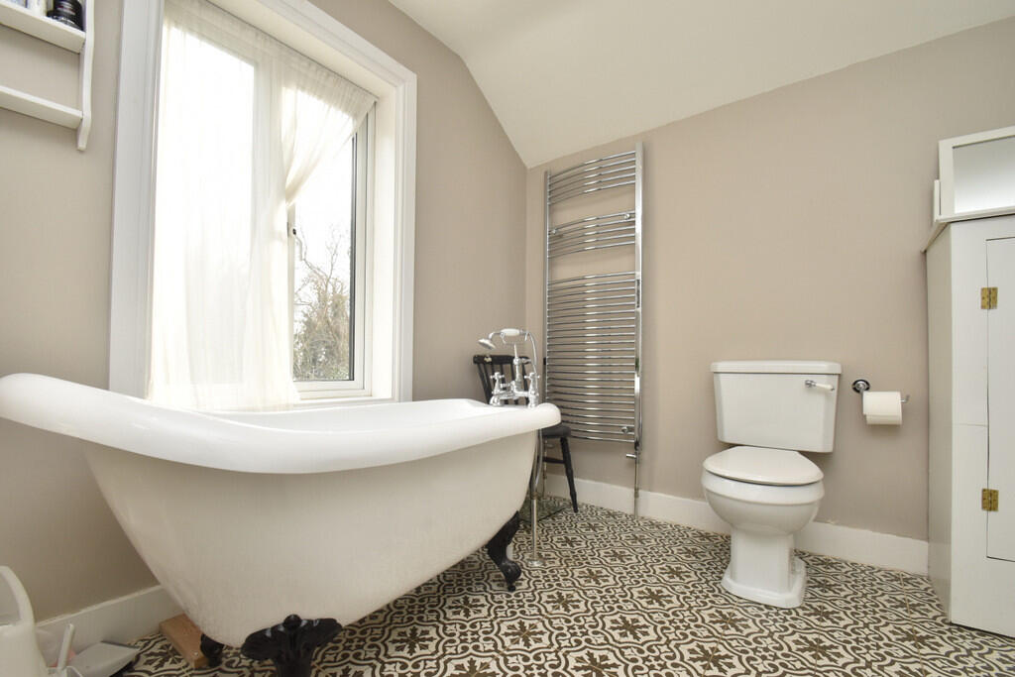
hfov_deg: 100.4
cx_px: 508
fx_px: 423
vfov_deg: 77.3
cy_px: 338
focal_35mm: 15
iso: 450
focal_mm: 10
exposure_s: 1/60
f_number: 9
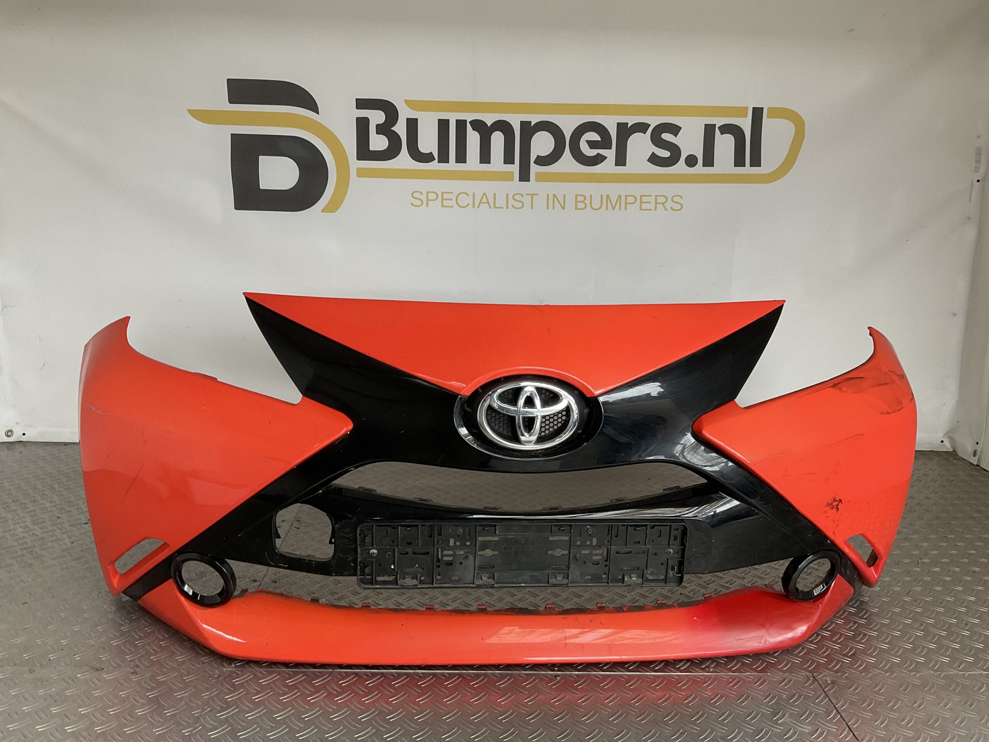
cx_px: 494
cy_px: 371
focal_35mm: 29
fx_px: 829
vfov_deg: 48.2
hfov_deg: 61.7
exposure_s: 1/60
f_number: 1.8
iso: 50
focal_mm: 3
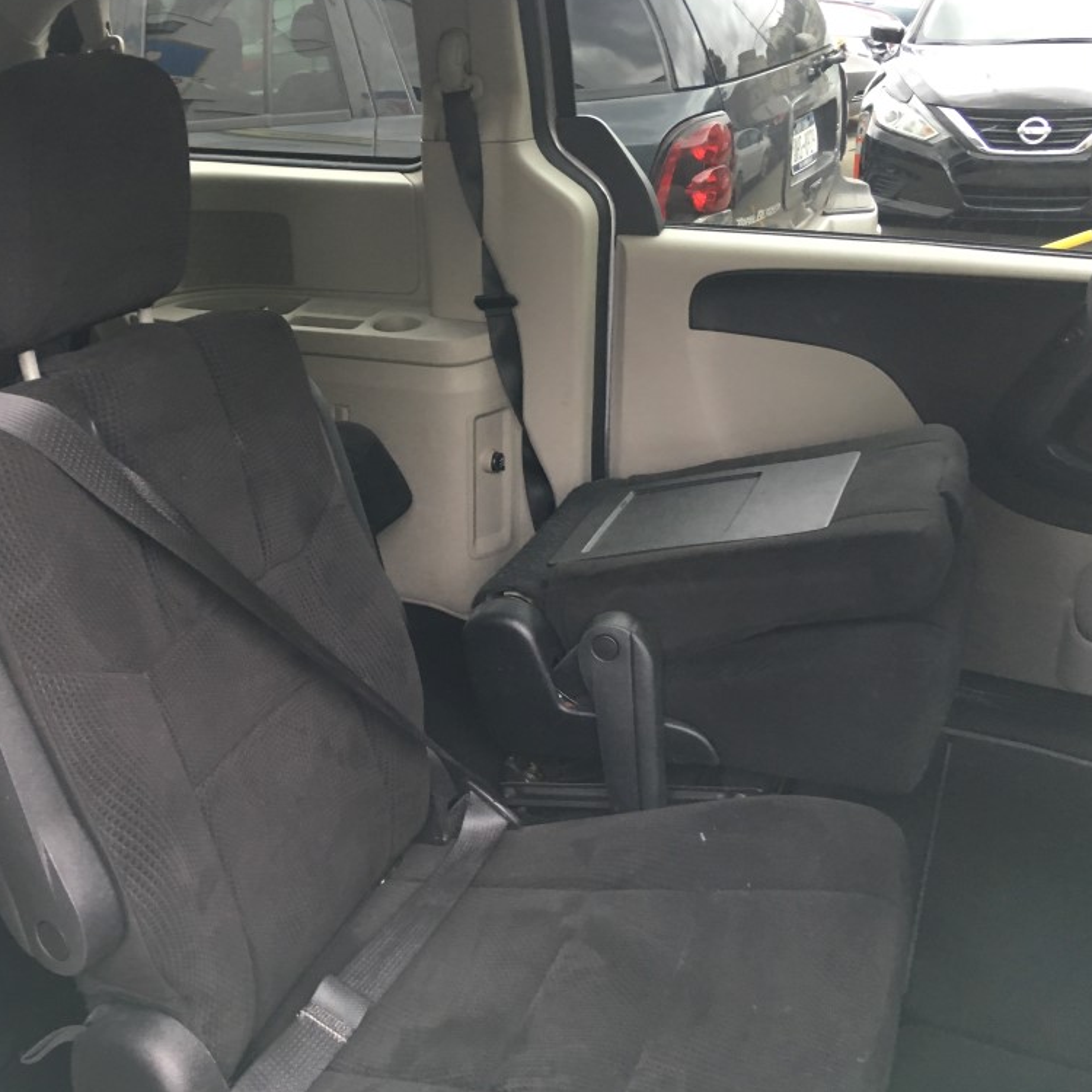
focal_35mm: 35
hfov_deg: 46.8
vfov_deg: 47.2
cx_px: 405
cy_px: 539
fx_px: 1249
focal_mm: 4.15
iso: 100
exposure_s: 1/30
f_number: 2.2
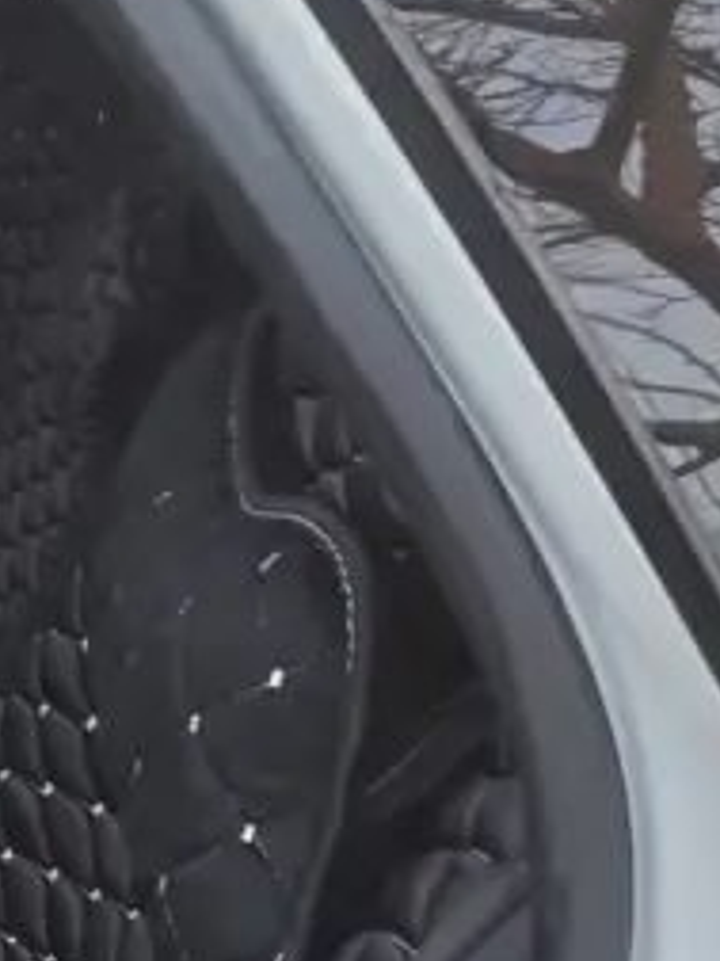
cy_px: 919
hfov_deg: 10.8
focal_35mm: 117
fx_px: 3245
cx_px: -979
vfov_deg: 16.5
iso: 80
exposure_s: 1/100
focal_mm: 6.55
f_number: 1.6
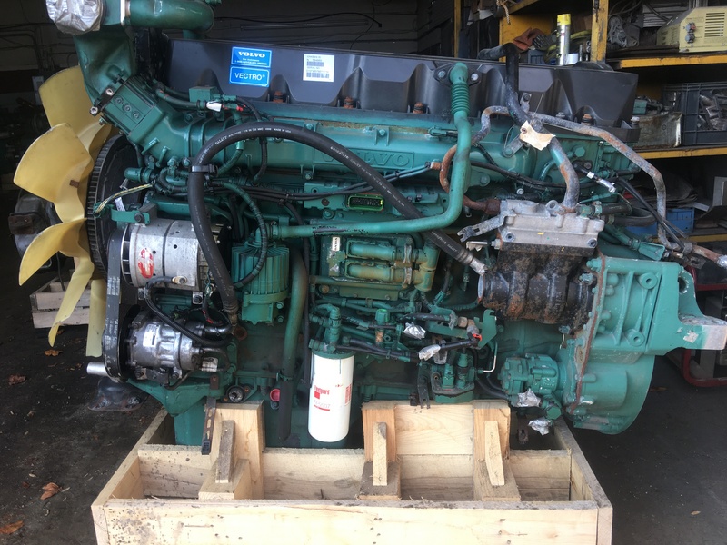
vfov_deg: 48.2
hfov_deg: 61.7
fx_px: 609
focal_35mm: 29
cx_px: 364
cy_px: 272
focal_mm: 4.15
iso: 25
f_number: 2.2
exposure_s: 1/120
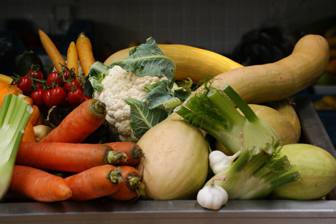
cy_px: 112
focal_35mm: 120
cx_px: 168
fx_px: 1119
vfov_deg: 11.4
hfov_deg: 17.1
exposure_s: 1/160
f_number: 5.6
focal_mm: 80
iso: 800
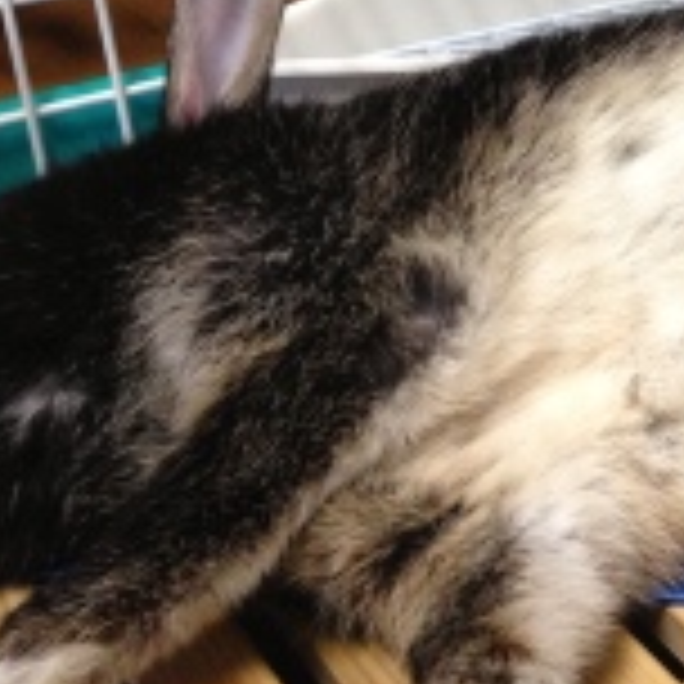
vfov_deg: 17.9
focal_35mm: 96
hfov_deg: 17.1
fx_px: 2146
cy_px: 101
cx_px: 868
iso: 200
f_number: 2.4
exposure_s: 1/20
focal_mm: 4.13
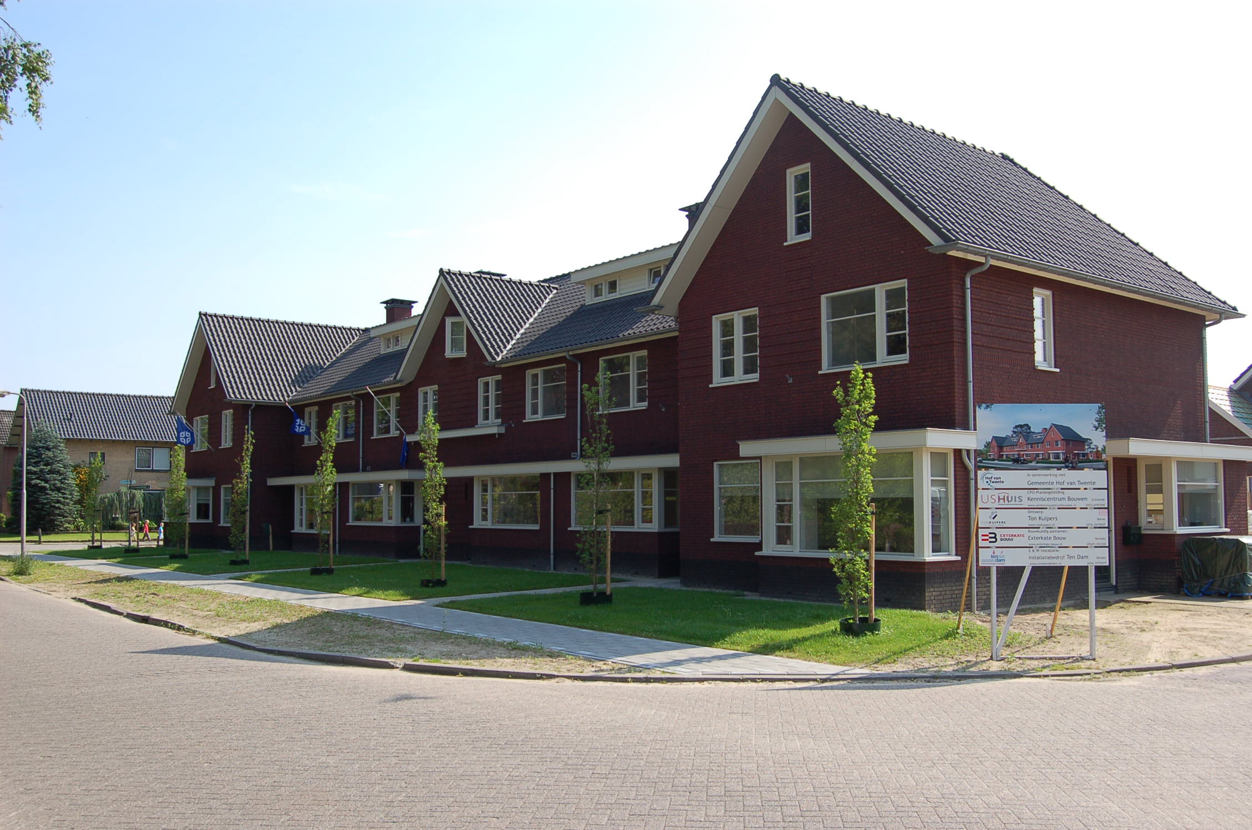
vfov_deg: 39.8
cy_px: 415
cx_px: 626
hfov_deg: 57.3
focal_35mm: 33
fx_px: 1146
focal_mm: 22
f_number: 5.6
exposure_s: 1/500
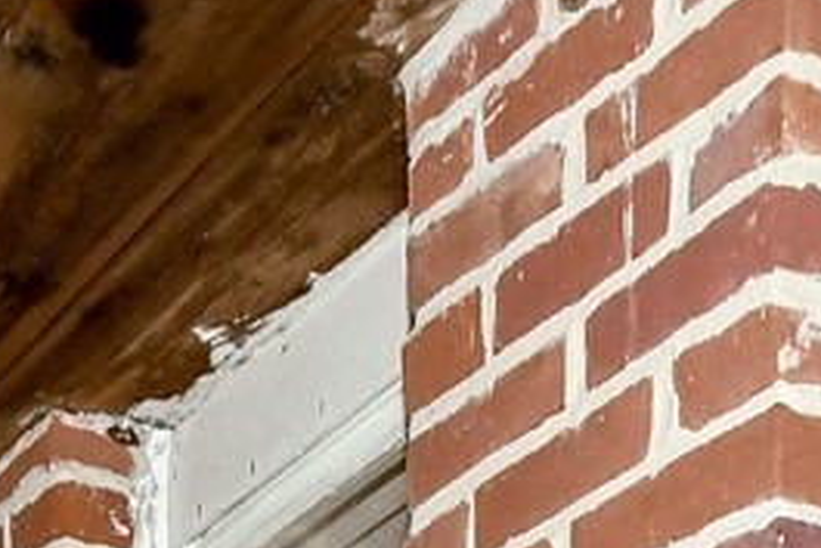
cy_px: 1602
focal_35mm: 116
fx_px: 2647
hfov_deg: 17.6
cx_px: 505
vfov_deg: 9.5
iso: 1000
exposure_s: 1/400
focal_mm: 10
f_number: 4.5
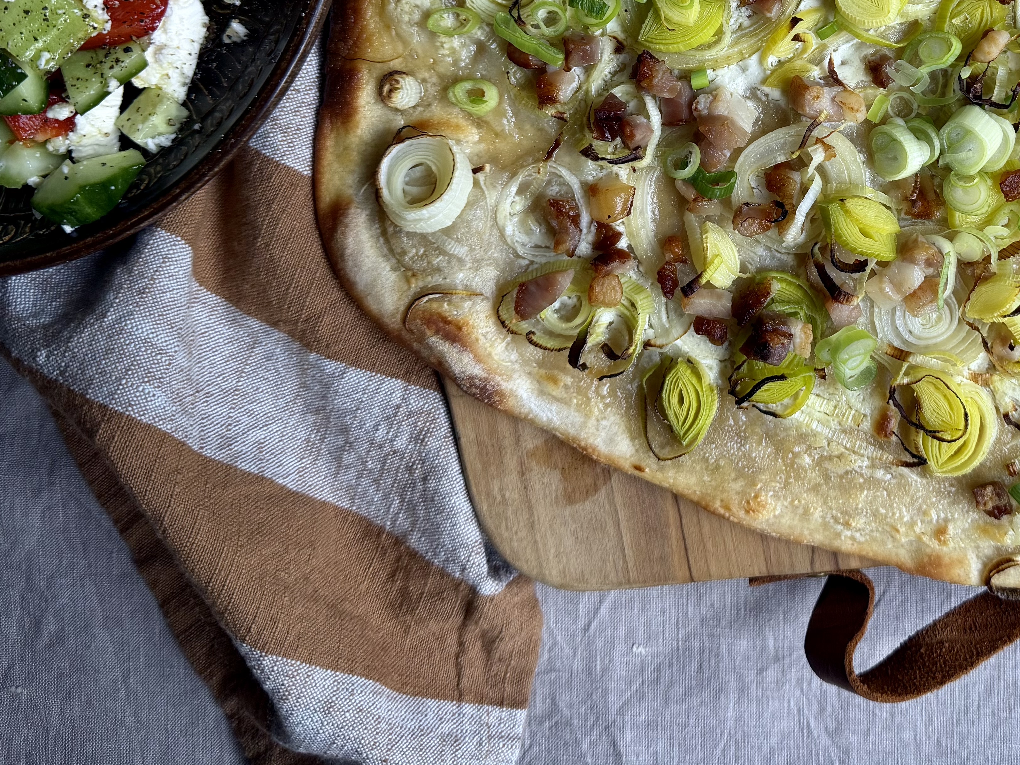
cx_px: 789
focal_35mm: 42
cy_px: 97
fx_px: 1238
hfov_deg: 43.1
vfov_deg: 32.8
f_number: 1.78
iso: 125
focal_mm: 6.76
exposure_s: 1/121
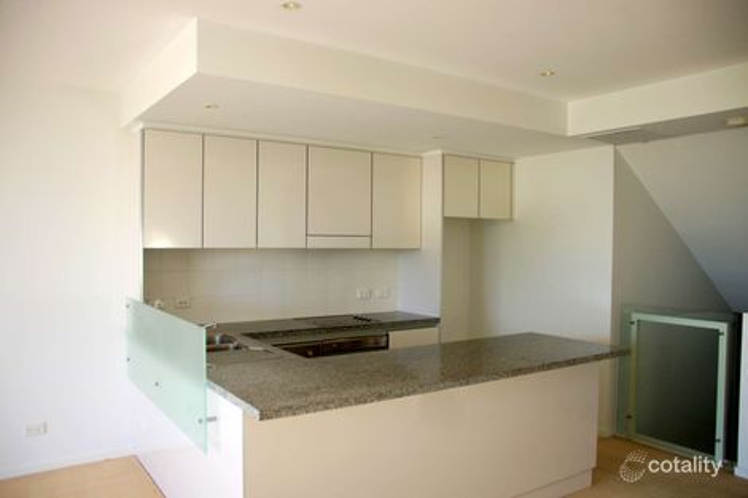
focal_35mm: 27
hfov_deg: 67.4
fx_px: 561
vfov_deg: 47.9
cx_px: 374
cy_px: 249
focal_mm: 18
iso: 200
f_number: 4
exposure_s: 1/160
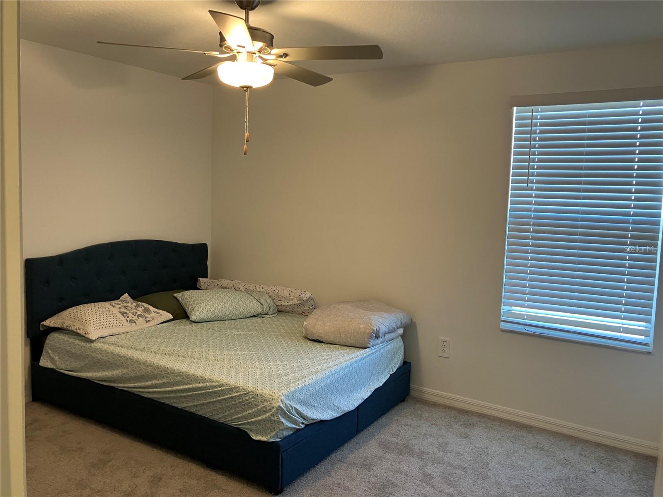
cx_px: 332
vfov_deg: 49.7
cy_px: 248
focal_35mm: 28
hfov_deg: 63.4
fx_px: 536
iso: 125
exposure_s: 1/60
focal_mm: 3.99
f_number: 1.8
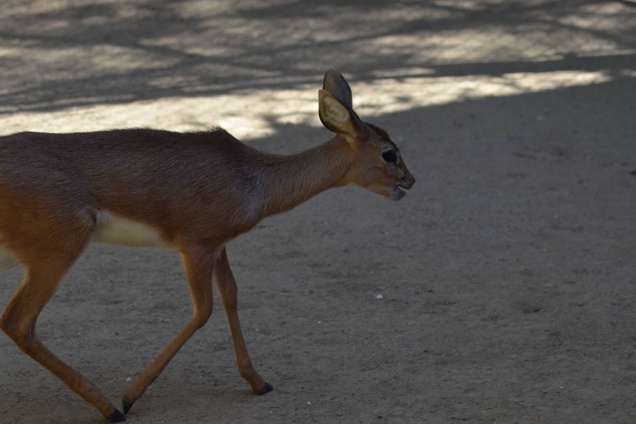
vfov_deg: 7.8
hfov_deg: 11.7
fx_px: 3109
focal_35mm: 176
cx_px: 289
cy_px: 232
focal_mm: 90
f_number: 5.6
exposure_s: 1/400
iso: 400
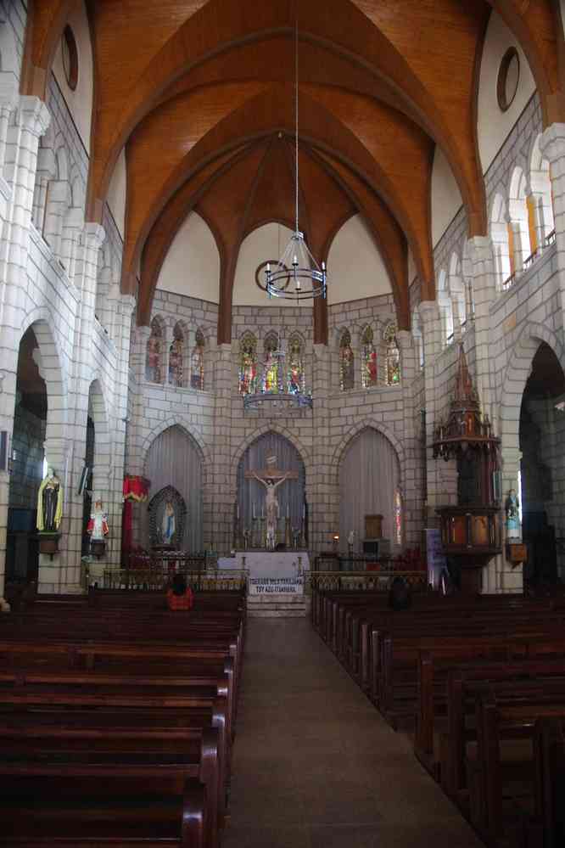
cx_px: 282
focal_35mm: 27
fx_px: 636
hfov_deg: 47.9
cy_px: 424
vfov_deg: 67.4
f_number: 3.5
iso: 3200
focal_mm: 18
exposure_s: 1/13
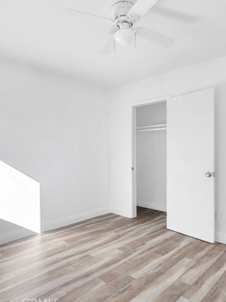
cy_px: 152
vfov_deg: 71.6
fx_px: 209
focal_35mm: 24
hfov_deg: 56.6
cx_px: 130
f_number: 8
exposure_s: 1/8
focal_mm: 16
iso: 400
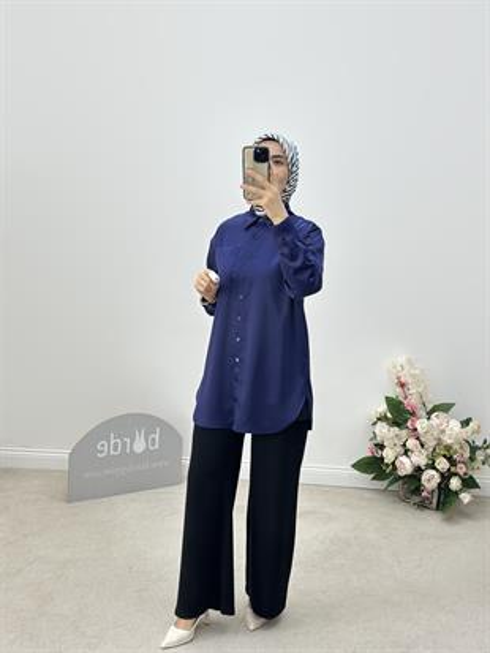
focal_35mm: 48
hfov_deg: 30.3
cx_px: 245
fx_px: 905
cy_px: 326
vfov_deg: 39.6
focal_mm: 6.86
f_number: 1.78
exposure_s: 1/229
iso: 80
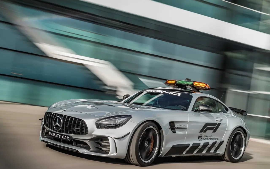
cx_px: 137
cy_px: 92
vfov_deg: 24.0
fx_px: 397
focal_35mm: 54
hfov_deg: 37.5
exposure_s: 6
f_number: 11
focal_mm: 52
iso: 31
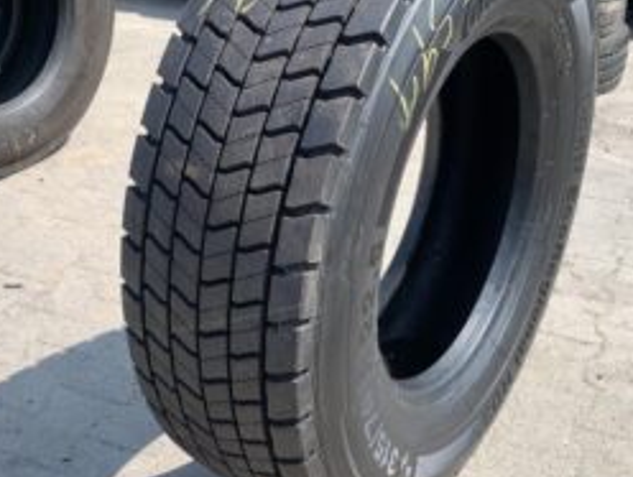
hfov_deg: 42.0
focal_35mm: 45
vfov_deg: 32.3
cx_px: 327
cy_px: 223
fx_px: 824
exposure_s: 1/1149
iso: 25
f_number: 1.8
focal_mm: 4.25
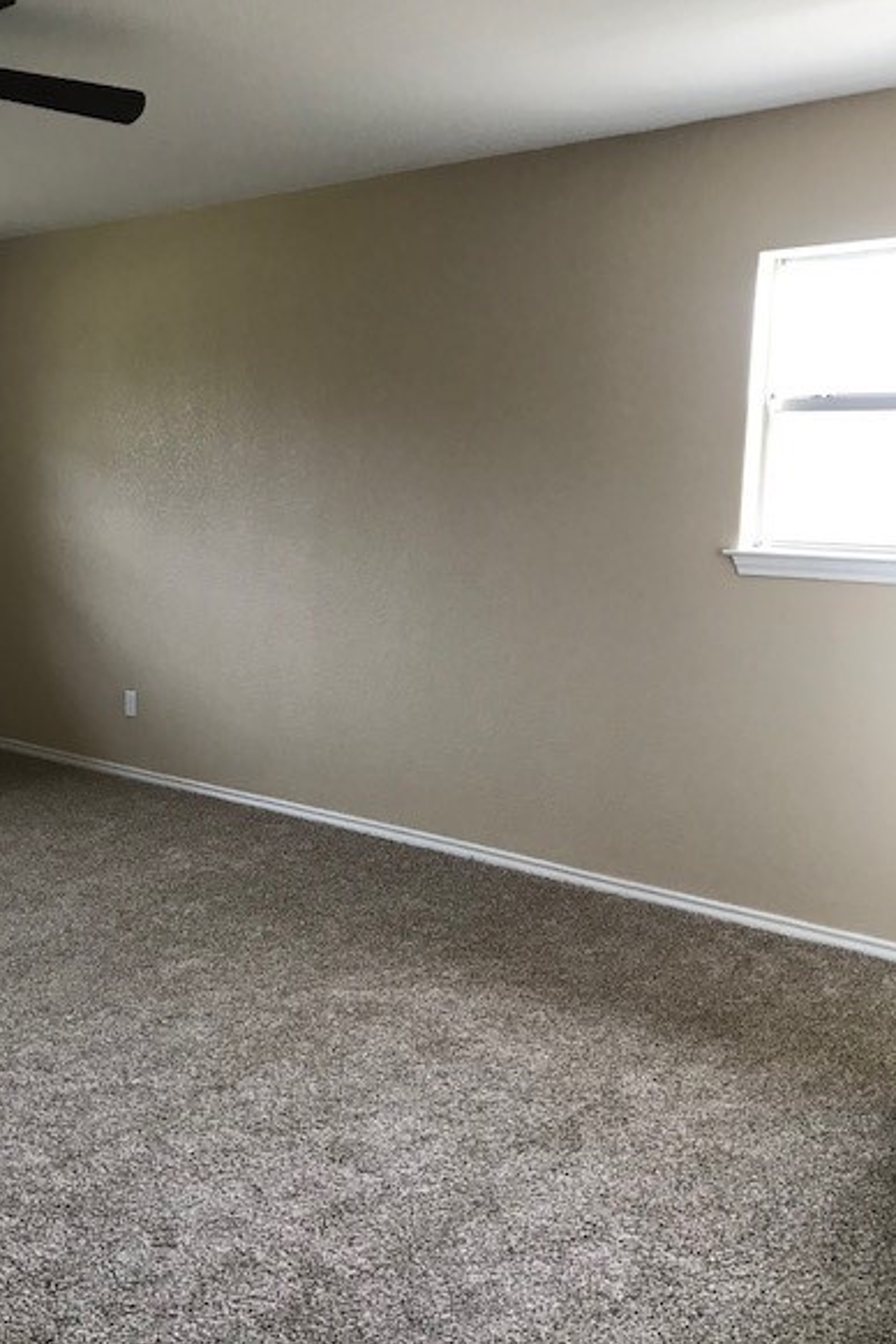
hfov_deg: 40.9
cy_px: 681
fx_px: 1195
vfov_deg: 58.7
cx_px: 351
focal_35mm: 32
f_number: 1.8
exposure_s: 1/24
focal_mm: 3.99
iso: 40
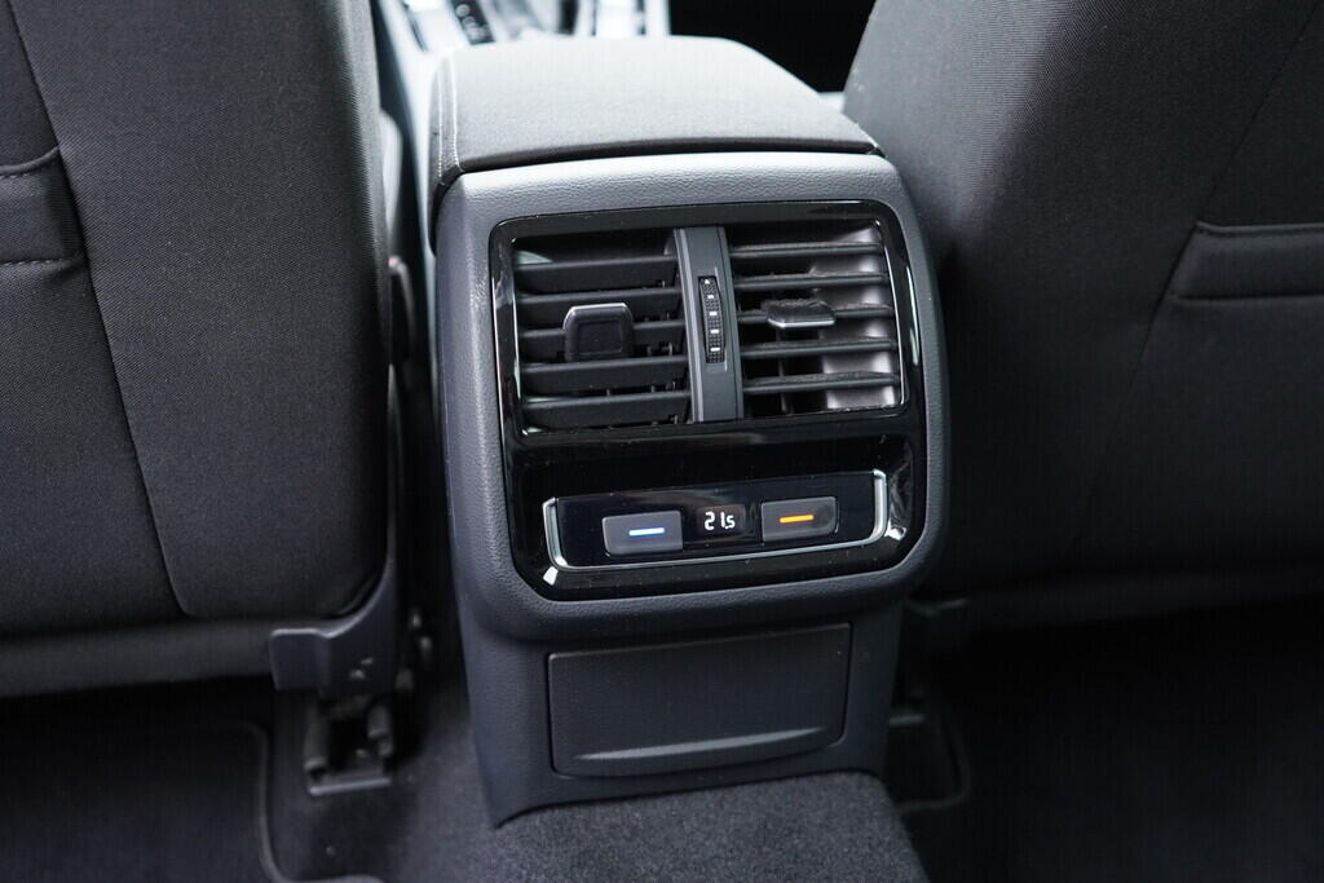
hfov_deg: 53.1
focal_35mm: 36
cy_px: 442
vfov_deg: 36.9
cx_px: 662
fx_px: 1324
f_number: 2.8
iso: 1250
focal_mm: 24
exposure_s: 1/40
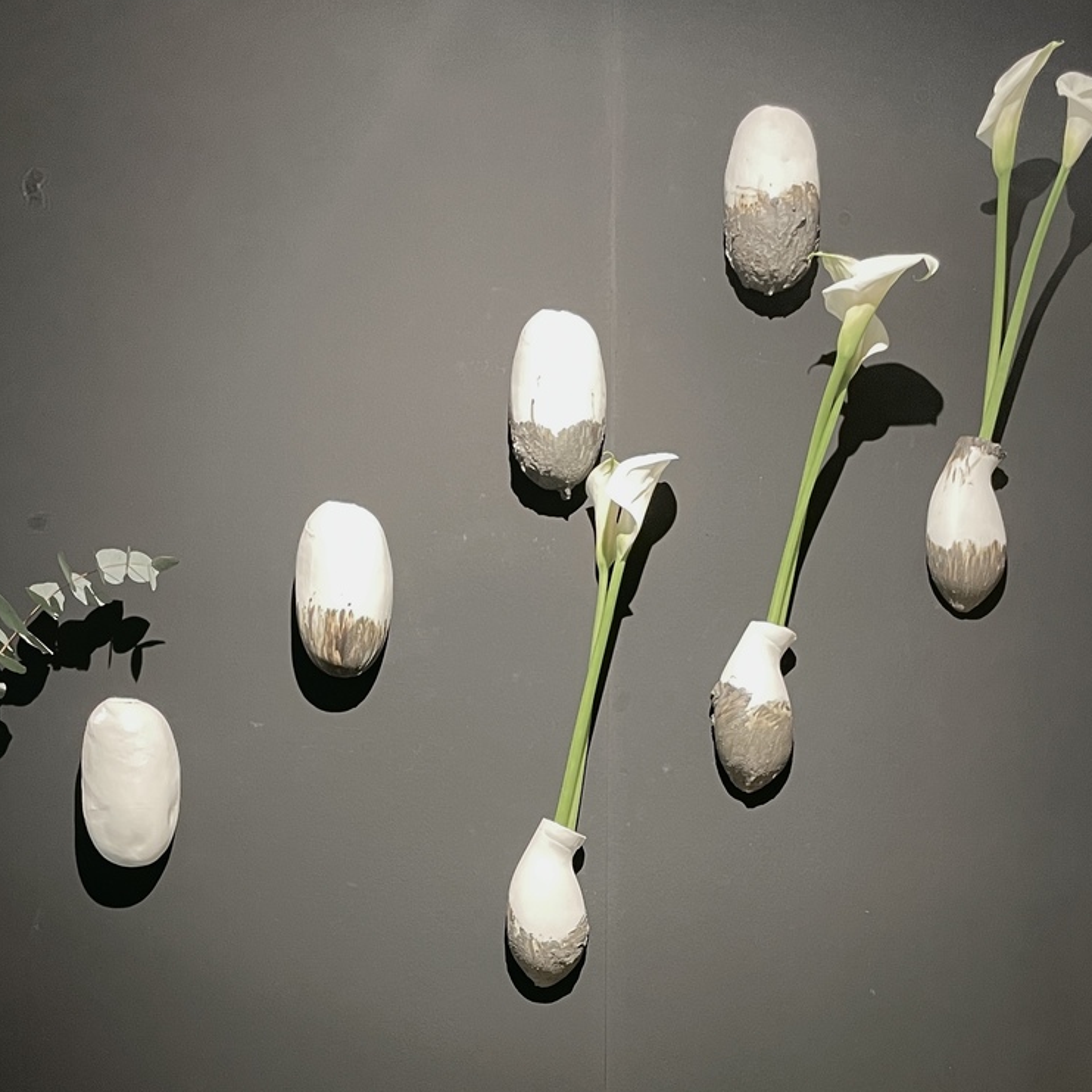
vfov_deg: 52.5
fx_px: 1106
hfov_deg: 52.4
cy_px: 548
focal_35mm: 31
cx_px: 484
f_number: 1.6
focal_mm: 4.2
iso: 200
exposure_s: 1/50
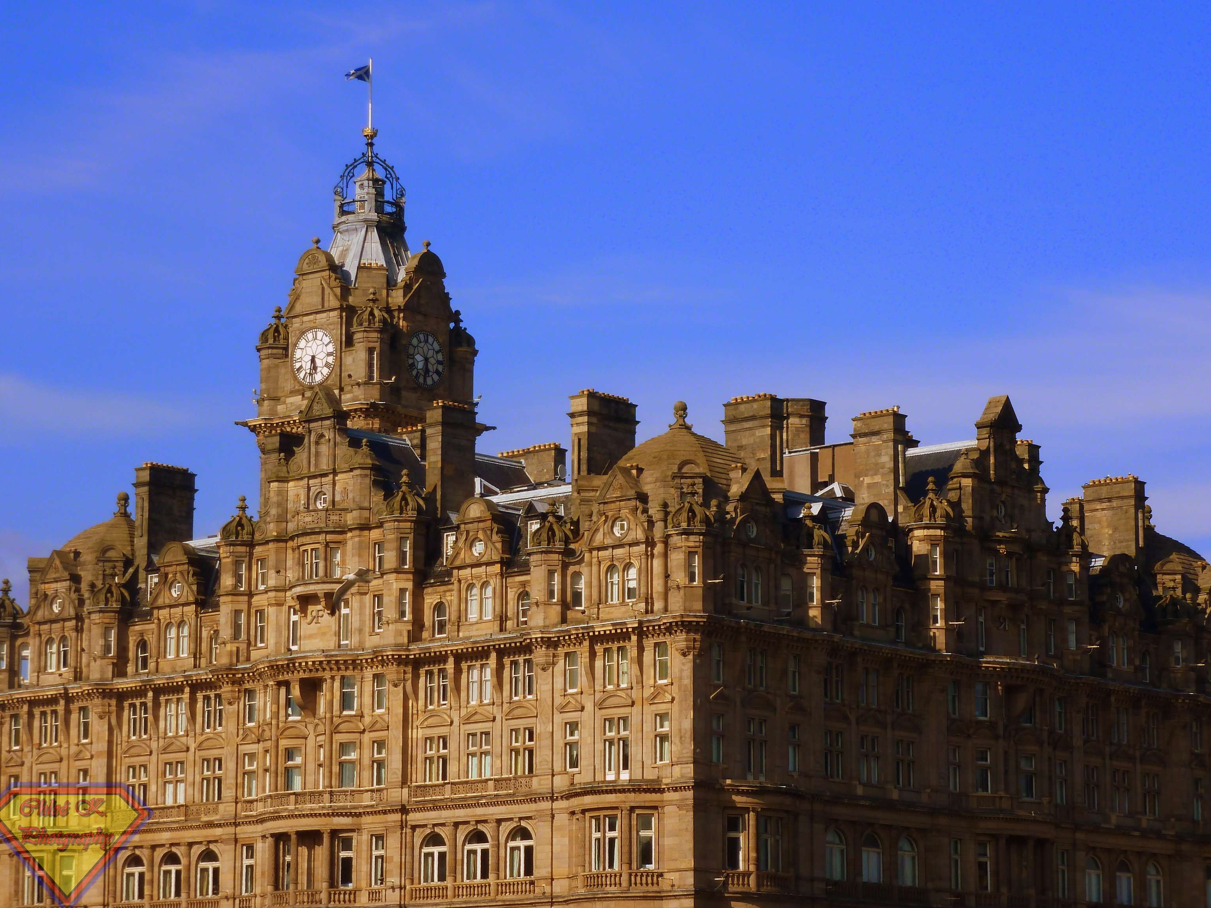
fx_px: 3708
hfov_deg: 18.5
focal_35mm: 106
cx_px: 648
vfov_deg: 14.0
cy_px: 413
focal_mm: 17.3
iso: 100
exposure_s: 1/500
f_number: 5
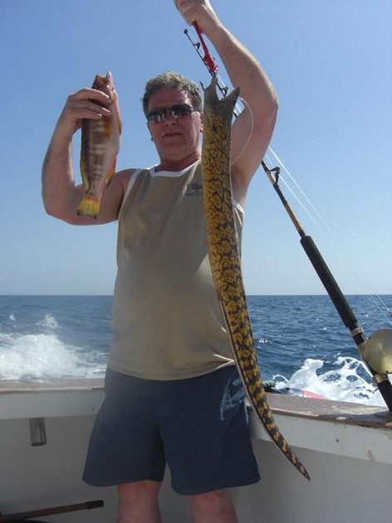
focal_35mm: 38
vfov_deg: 49.0
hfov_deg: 37.7
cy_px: 262
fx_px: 574
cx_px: 196
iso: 80
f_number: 8
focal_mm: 7.9
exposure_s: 1/320
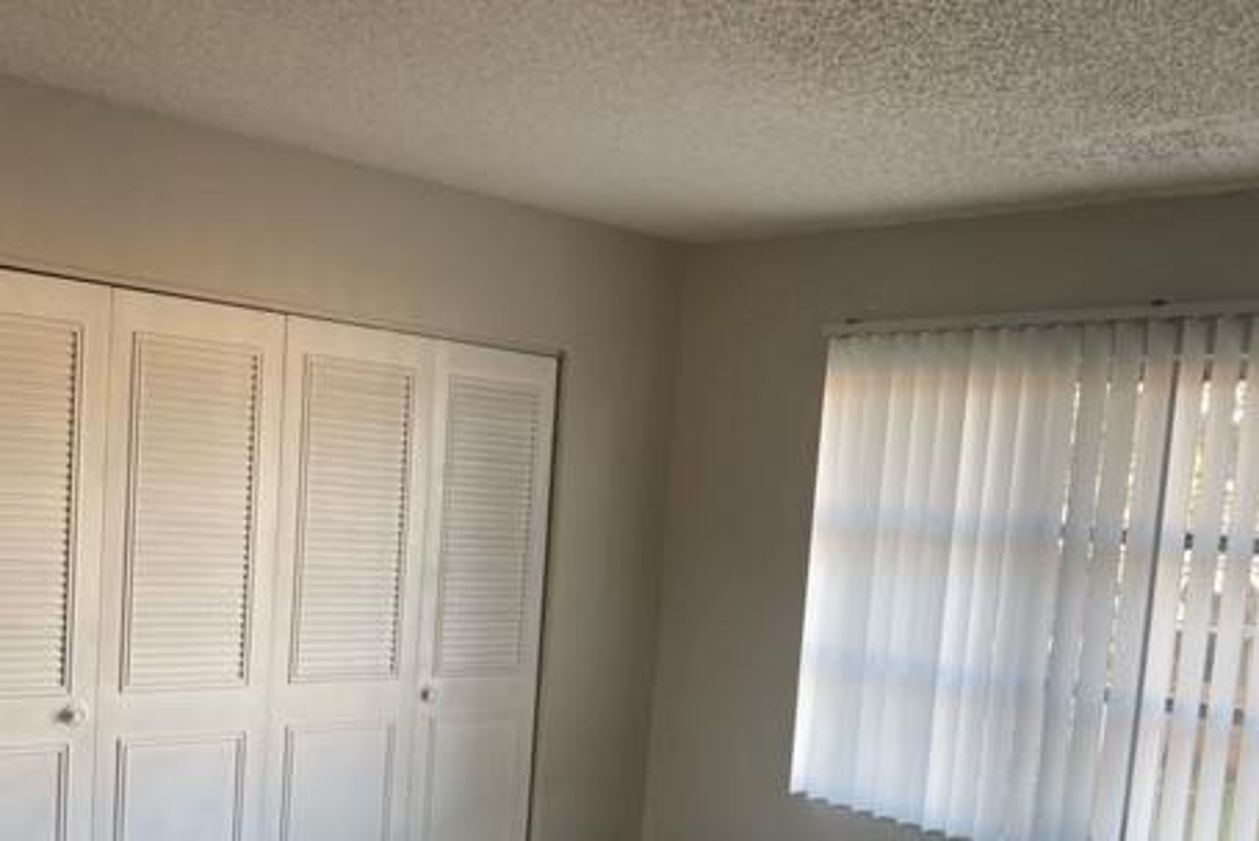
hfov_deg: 50.6
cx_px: 664
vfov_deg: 34.3
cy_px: 642
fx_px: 1330
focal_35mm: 38
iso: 125
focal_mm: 4.25
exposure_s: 1/120
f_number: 1.8
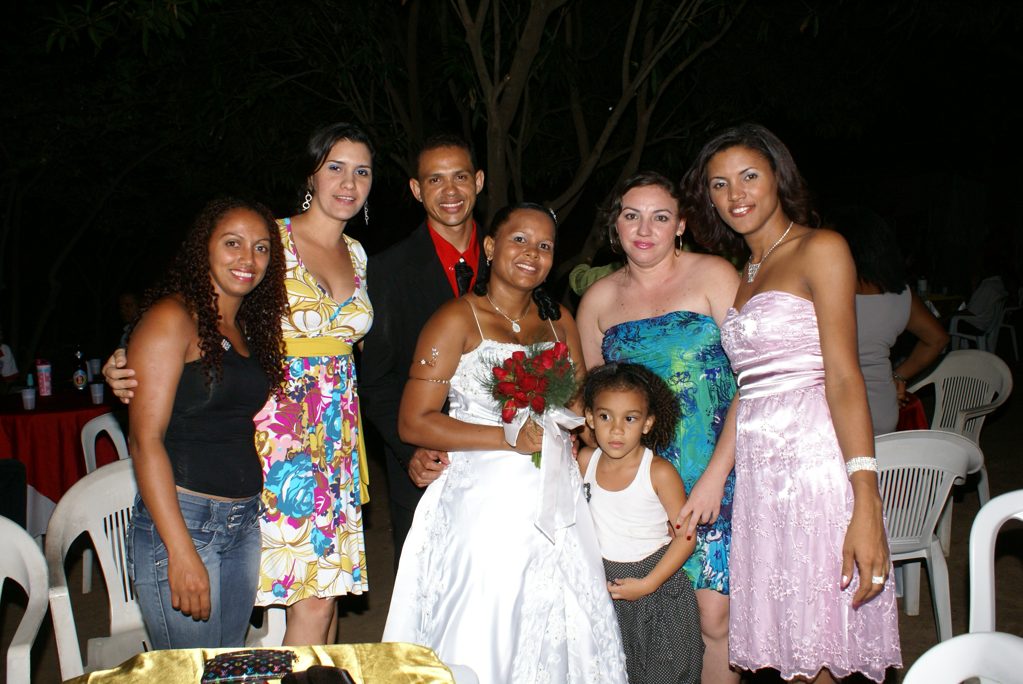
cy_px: 342
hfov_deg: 61.9
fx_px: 853
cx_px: 512
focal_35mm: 30
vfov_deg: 43.7
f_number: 5.6
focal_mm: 20
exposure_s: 1/60
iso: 400
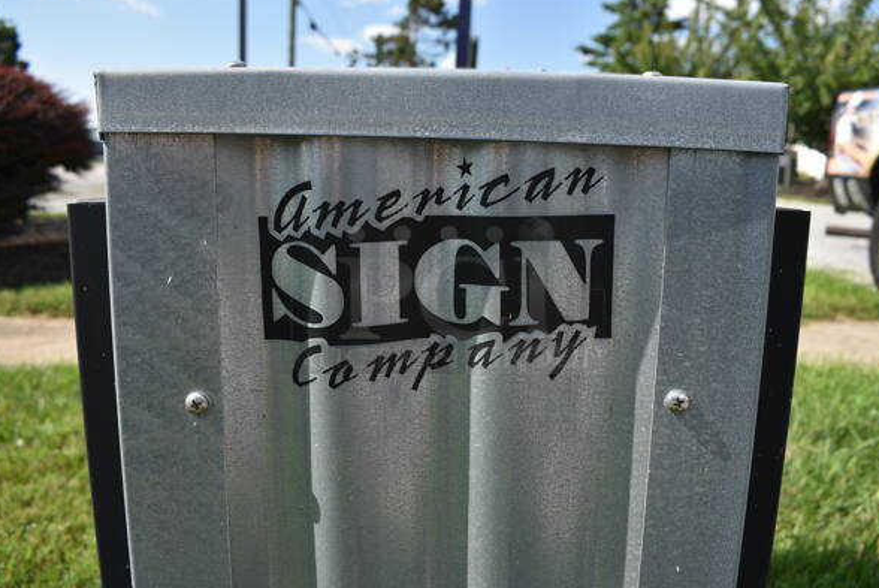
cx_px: 448
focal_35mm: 28
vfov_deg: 46.5
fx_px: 684
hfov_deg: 65.4
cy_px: 295
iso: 200
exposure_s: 1/500
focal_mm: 18
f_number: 8
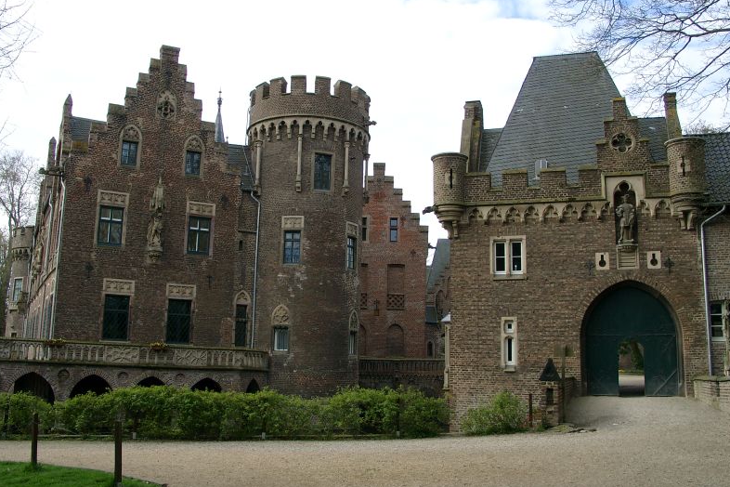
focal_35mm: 36
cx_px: 363
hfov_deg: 53.1
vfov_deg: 36.8
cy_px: 213
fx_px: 730
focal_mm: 7.13
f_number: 4
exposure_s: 1/329
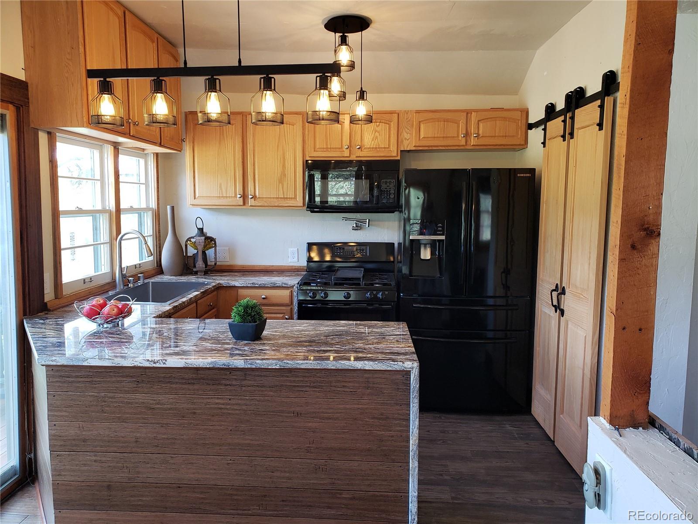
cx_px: 349
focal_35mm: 26
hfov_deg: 67.3
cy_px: 262
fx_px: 524
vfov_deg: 53.1
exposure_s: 1/60
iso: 200
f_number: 2.4
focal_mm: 4.3
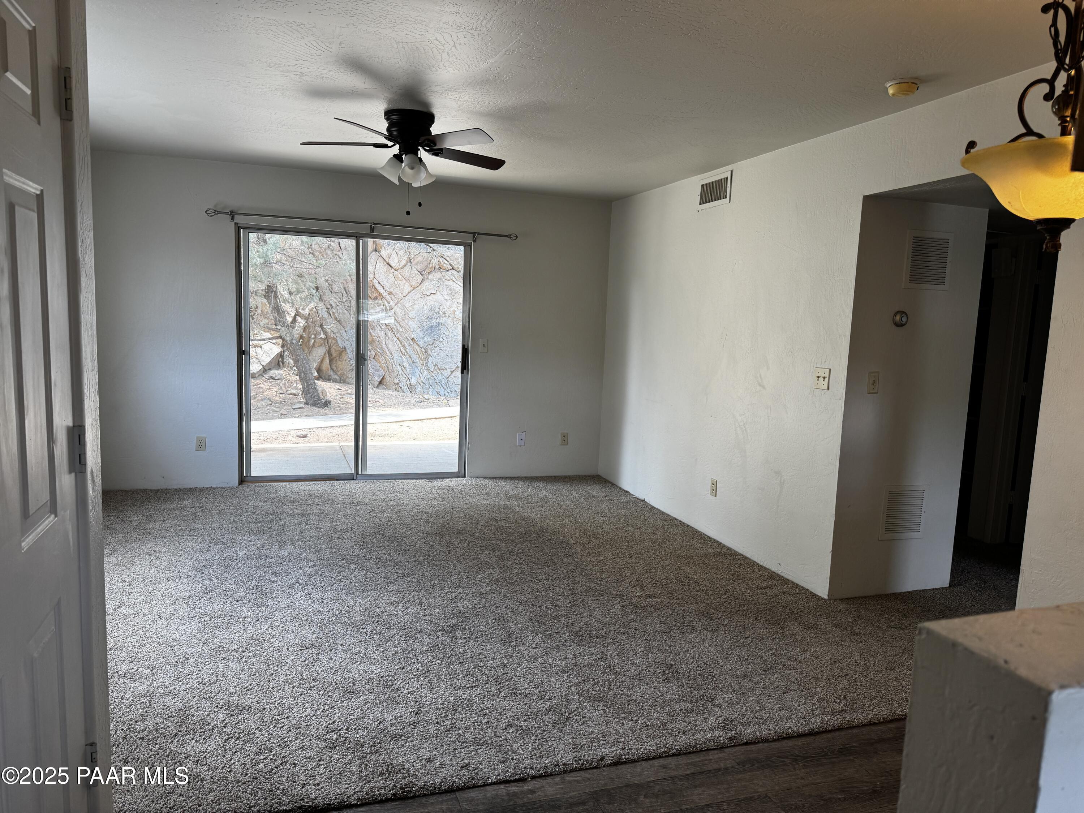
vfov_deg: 56.8
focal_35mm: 24
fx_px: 752
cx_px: 542
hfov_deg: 71.6
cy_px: 406
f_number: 1.78
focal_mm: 6.76
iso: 80
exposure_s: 1/120
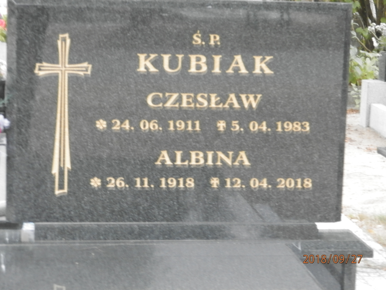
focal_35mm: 106
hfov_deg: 18.5
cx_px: 193
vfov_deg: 14.0
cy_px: 145
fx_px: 1182
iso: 400
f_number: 4.5
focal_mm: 19
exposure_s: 1/8
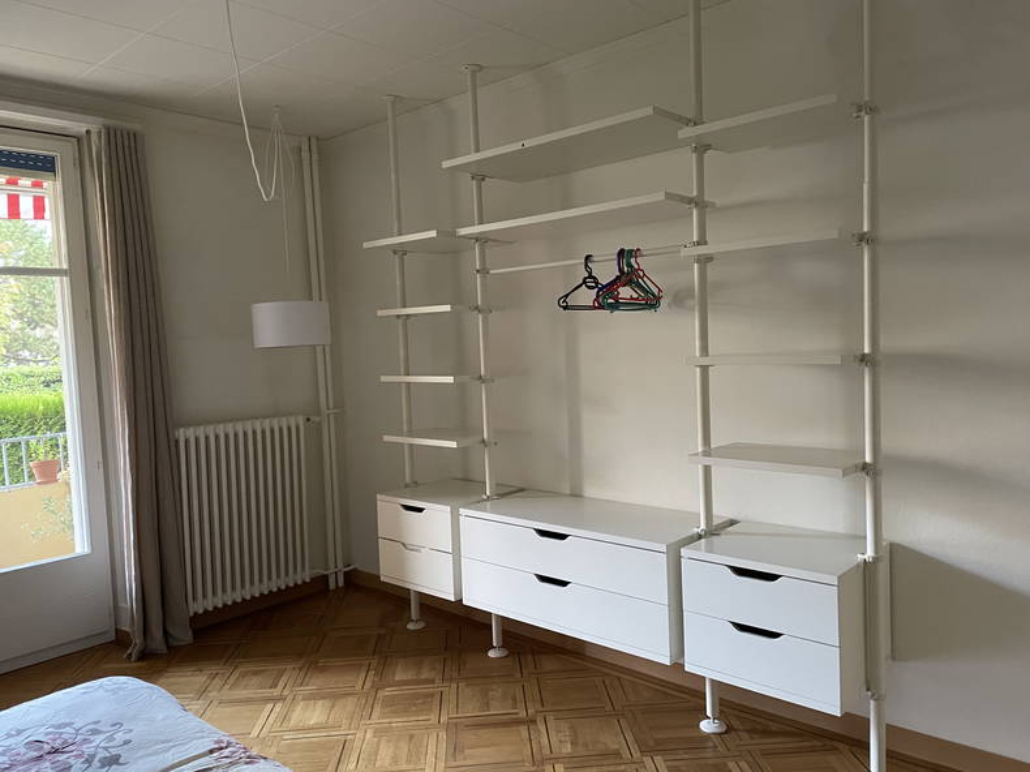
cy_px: 386
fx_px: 773
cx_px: 515
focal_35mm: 26
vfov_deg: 53.0
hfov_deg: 67.3
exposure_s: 1/40
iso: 640
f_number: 1.6
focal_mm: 4.2
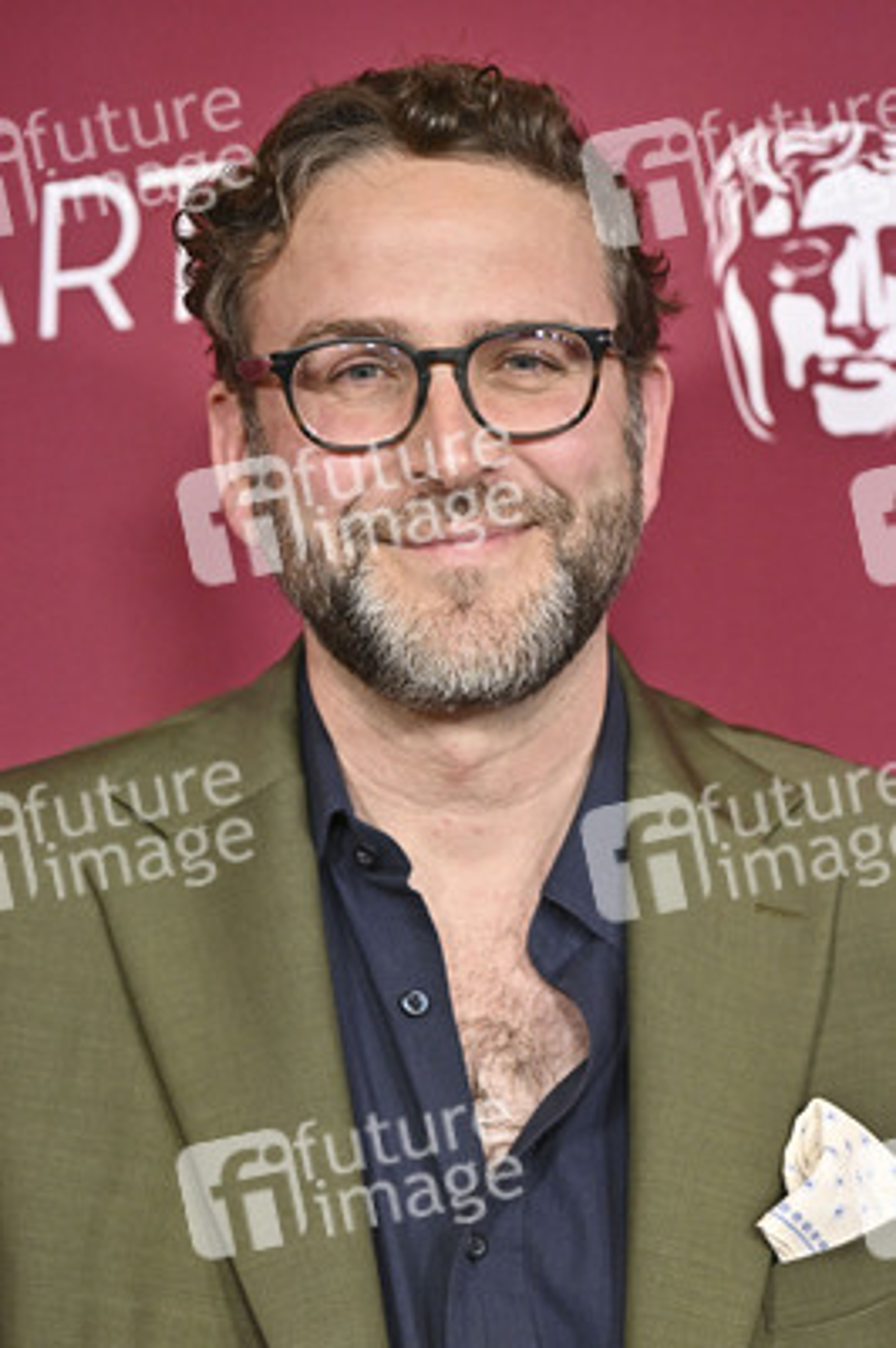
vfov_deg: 14.8
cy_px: 674
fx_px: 5198
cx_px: 448
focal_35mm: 139
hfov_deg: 9.9
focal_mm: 139
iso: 3200
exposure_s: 1/320
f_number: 7.1
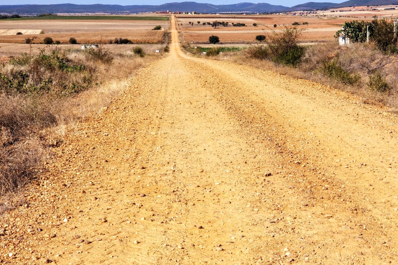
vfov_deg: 20.0
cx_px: 227
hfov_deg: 29.6
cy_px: 142
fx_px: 752
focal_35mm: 68
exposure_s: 1/1093
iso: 25
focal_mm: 6
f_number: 2.4
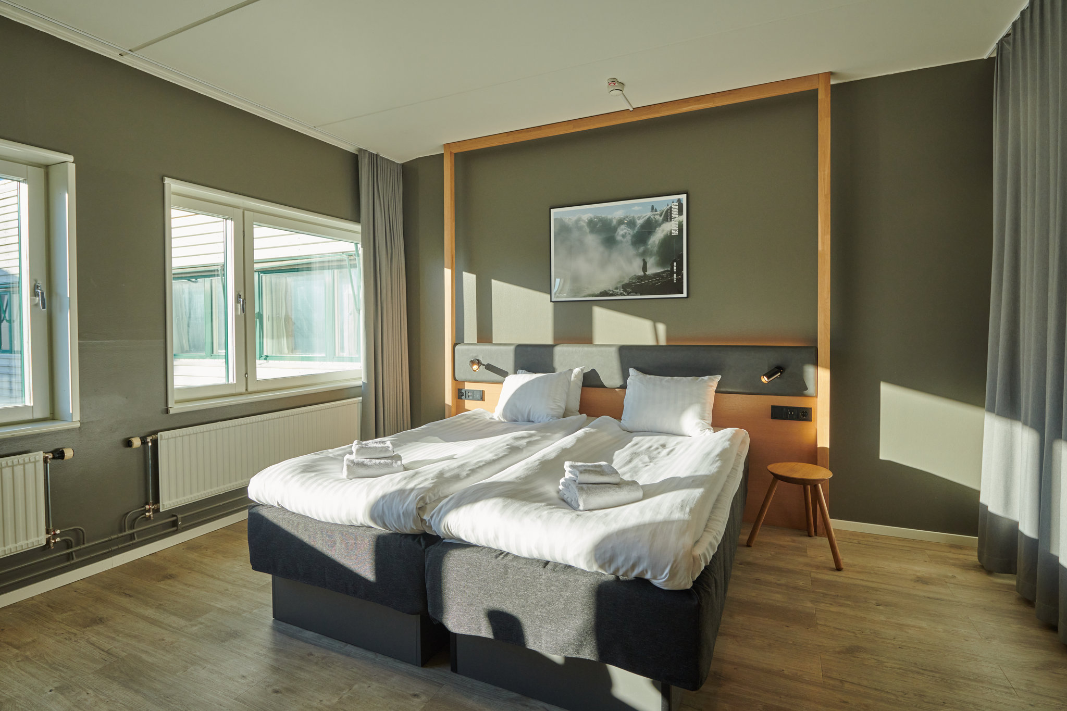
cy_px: 356
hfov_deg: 90.0
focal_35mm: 18
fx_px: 533
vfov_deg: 67.4
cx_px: 534
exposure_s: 1/250
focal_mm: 18
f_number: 8
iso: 400
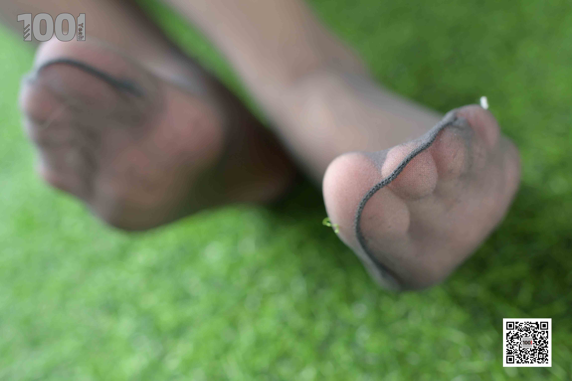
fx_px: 556
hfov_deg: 54.4
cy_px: 190
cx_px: 286
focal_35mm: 35
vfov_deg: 37.9
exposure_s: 1/320
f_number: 2.8
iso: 320
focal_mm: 35
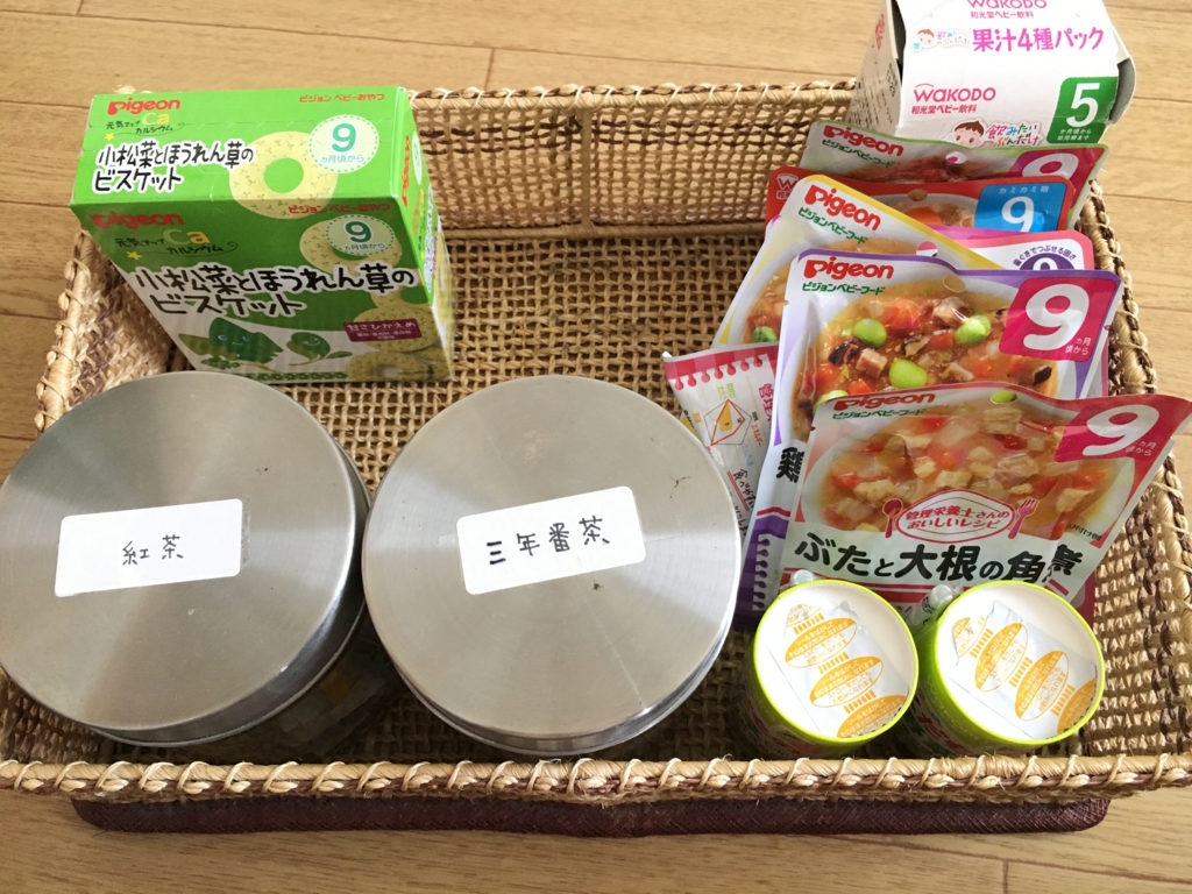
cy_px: 447
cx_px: 596
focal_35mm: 29
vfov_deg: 48.2
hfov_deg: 61.7
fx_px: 999
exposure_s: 1/30
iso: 160
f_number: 2.2
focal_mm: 4.15
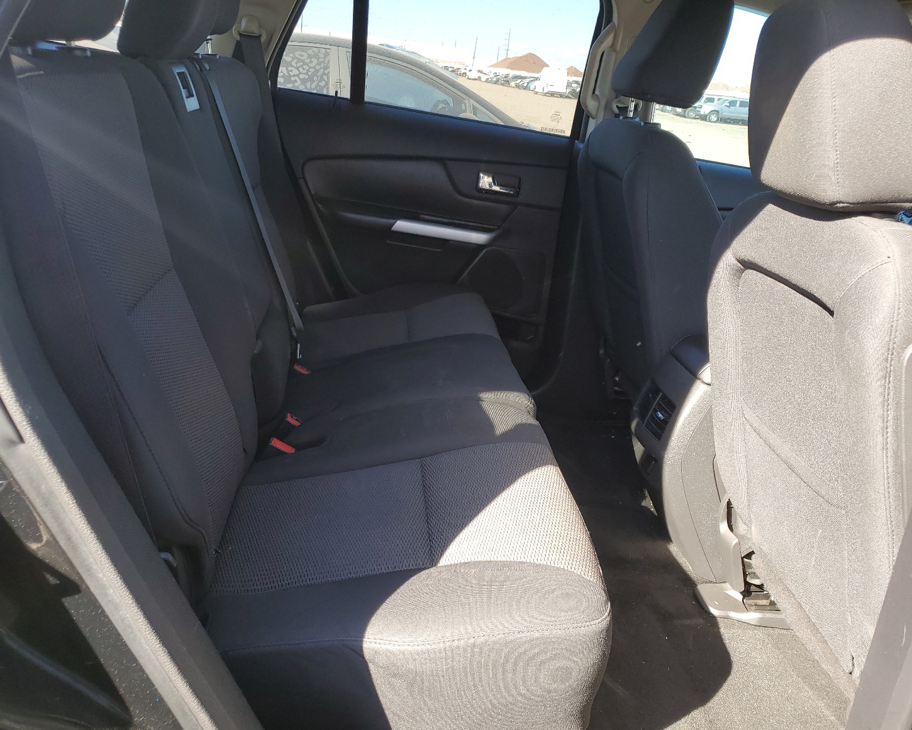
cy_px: 357
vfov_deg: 51.5
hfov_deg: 62.2
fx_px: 756
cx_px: 465
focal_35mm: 28
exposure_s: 1/250
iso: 50
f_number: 1.5
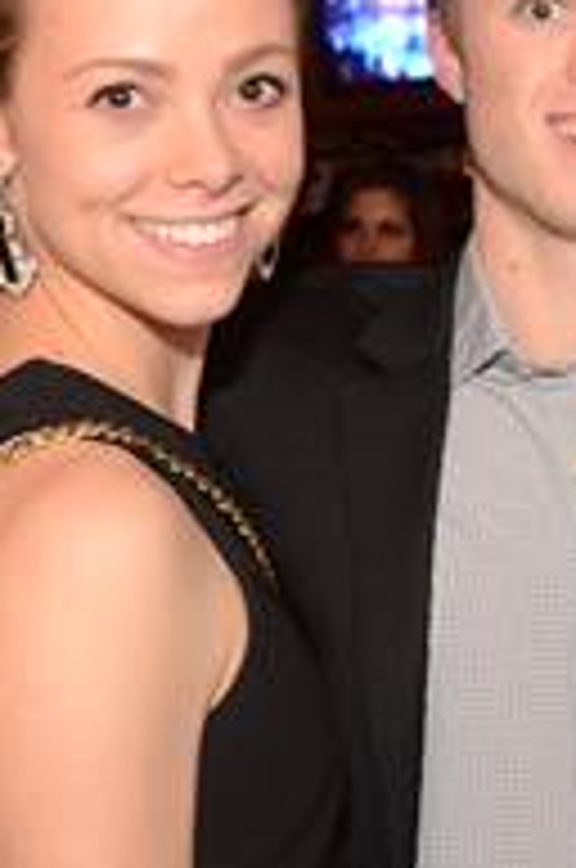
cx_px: 796
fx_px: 2780
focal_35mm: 115
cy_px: 423
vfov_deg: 17.8
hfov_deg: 11.5
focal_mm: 27
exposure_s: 1/15
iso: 1250
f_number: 5
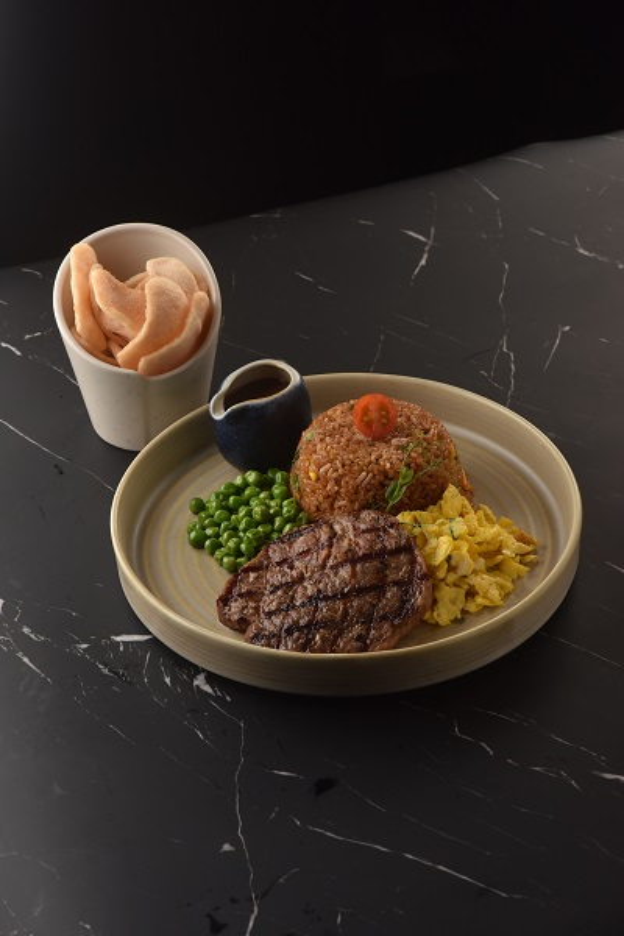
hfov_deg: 13.7
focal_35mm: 100
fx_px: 2600
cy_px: 468
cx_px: 312
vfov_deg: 20.4
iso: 400
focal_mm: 100
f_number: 13
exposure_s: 1/80
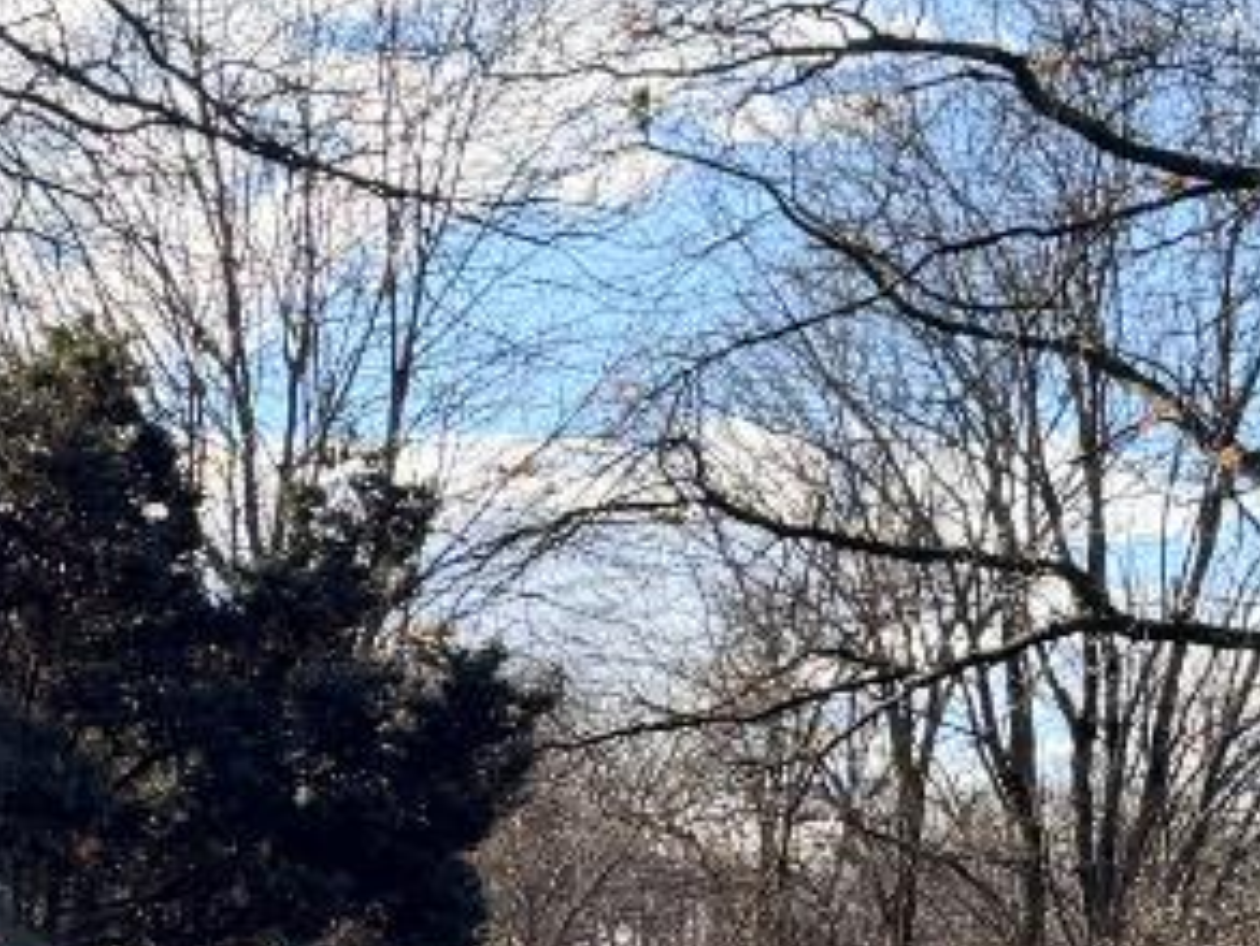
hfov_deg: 15.8
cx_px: 43
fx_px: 4479
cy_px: 1425
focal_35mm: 123
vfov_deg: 11.5
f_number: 1.78
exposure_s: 1/2445
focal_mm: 6.76
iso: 100
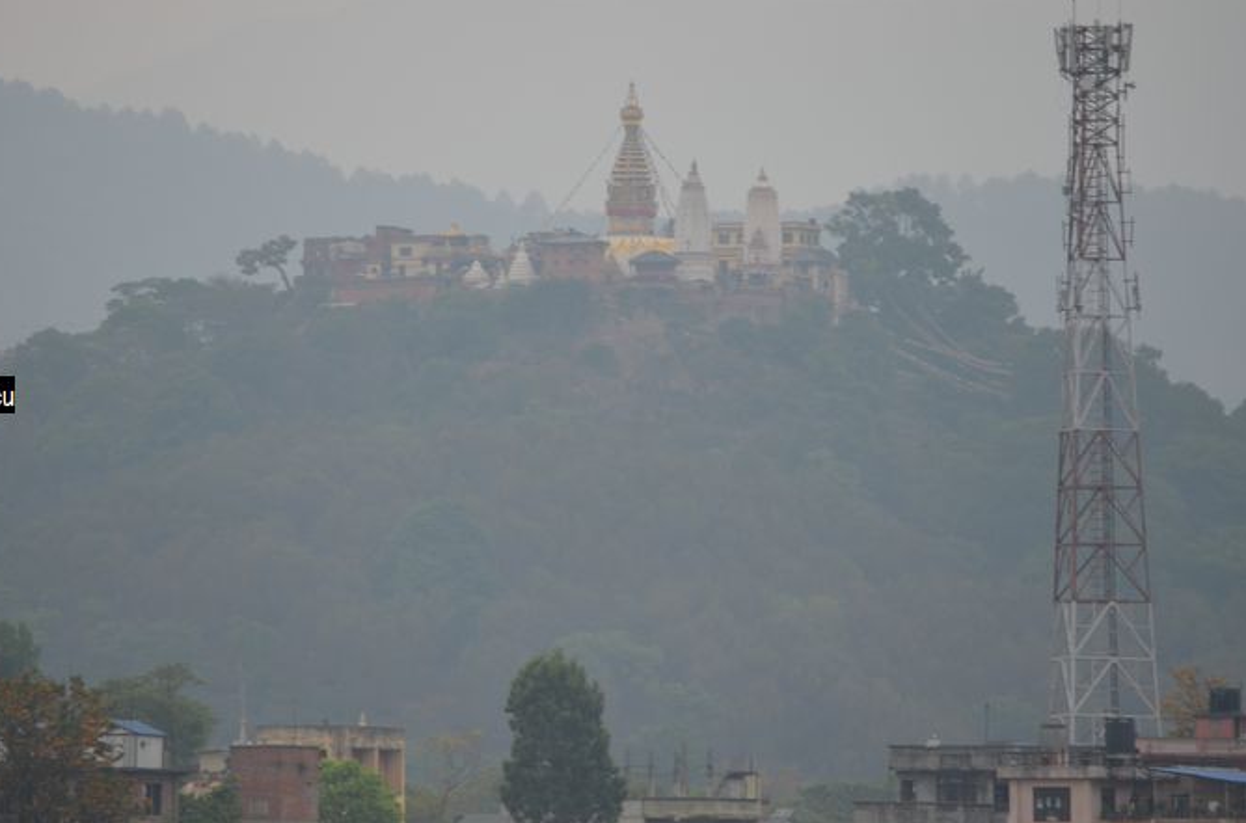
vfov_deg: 3.8
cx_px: 540
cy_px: 396
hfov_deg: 5.8
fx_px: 12390
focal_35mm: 359
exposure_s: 1/500
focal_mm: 200
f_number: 5.6
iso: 200
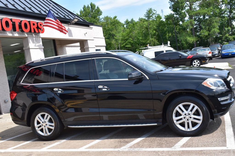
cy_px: 78
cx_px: 118
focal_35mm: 40
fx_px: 264
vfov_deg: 33.0
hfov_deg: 47.9
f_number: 11
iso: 400
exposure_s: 1/320
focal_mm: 27
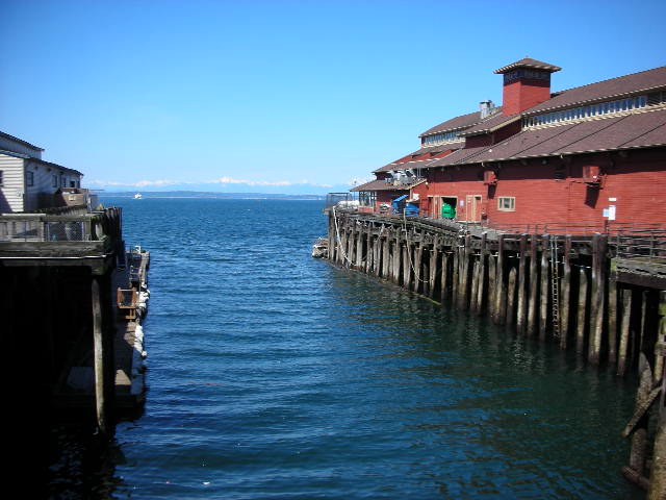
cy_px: 250
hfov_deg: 52.6
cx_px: 333
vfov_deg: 40.7
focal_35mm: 35
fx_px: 673
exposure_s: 1/63.8
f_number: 8.5
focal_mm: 5.8
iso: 50
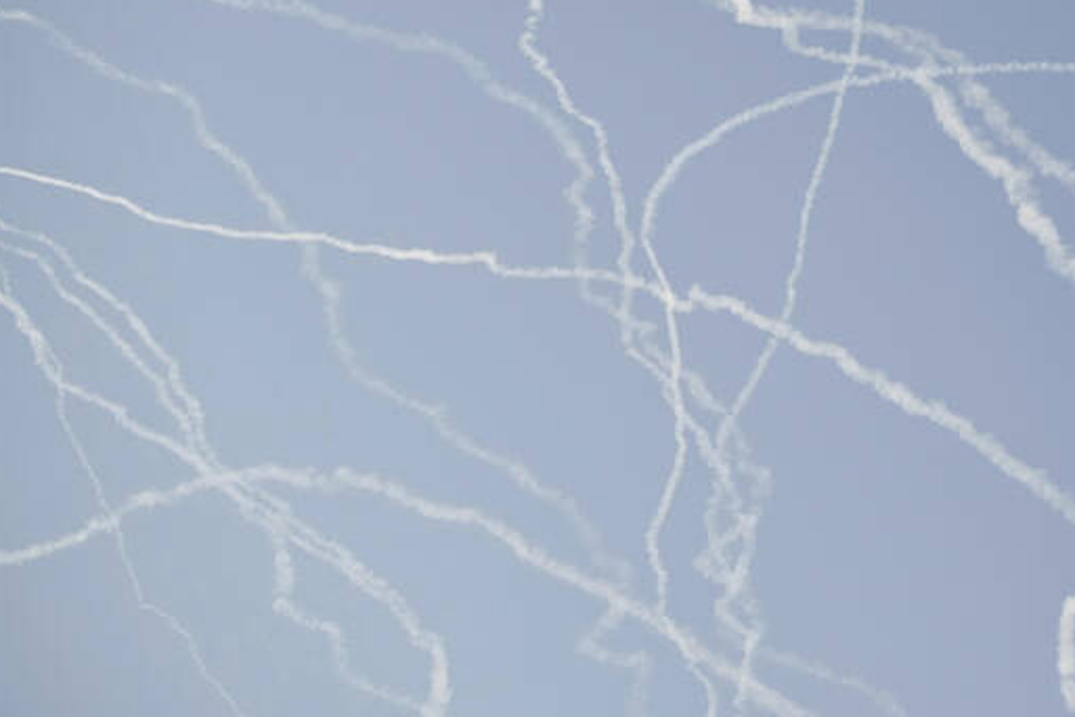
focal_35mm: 156
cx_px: 792
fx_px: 4658
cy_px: 203
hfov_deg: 13.1
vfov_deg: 8.8
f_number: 5.6
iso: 500
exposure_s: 1/10000
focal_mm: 100
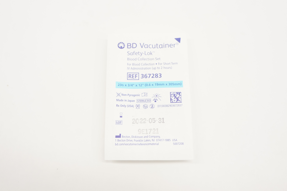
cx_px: 144
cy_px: 96
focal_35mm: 34
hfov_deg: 55.2
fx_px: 275
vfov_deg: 38.3
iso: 800
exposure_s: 1/160
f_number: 5.6
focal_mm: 23
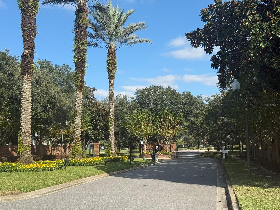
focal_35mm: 48
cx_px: 140
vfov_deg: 30.3
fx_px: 388
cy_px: 105
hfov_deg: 39.7
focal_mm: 6.76
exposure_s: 1/4587
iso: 80
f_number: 1.78
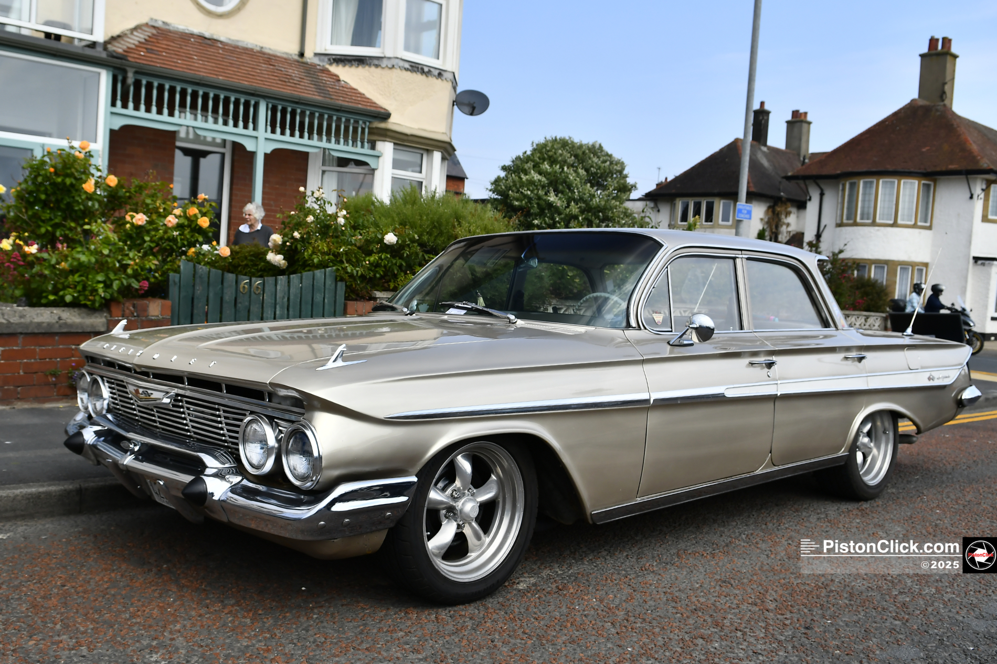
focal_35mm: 30
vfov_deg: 43.6
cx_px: 498
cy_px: 332
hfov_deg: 61.9
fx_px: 831
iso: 200
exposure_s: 1/500
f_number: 5.6
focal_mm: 20
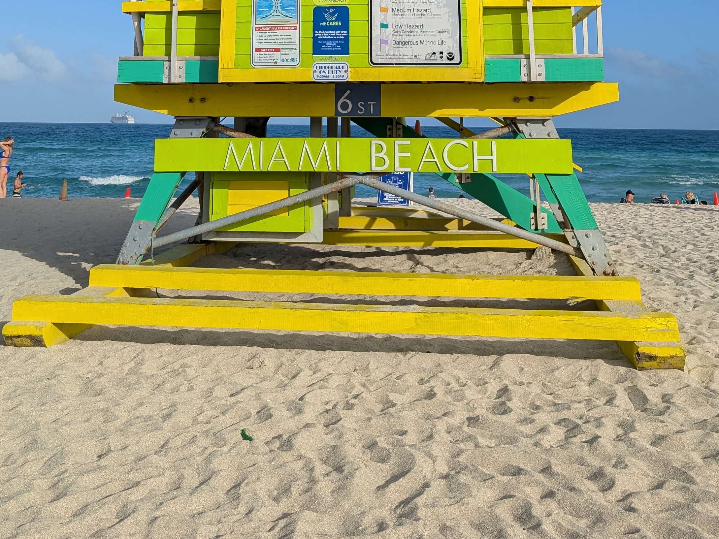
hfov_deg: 42.0
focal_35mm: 45
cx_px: 332
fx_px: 935
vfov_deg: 28.4
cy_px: -94
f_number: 1.68
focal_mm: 6.9
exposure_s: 1/1603
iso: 17
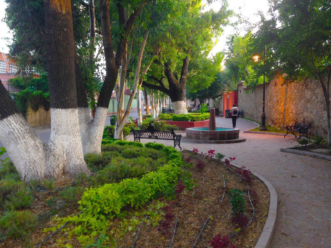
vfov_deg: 42.9
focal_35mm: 33
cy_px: 124
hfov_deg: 55.4
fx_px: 316
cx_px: 166
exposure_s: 1/20
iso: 64
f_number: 2.4
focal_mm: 4.12
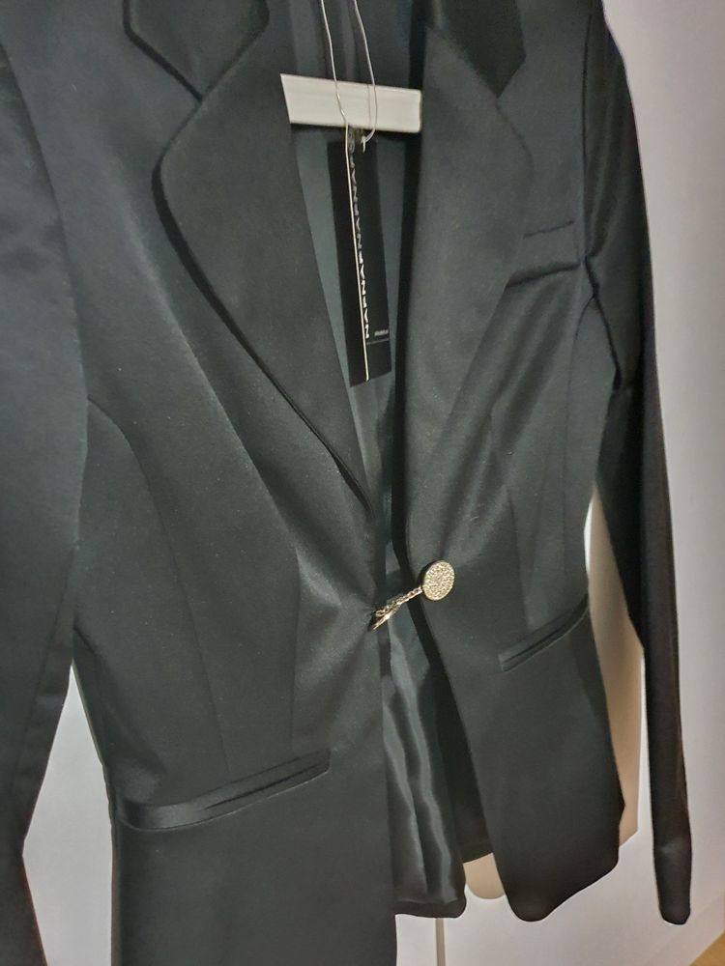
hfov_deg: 53.1
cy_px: 483
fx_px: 726
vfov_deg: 67.3
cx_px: 362
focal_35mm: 26
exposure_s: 1/9
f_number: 1.5
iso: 1250
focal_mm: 4.3
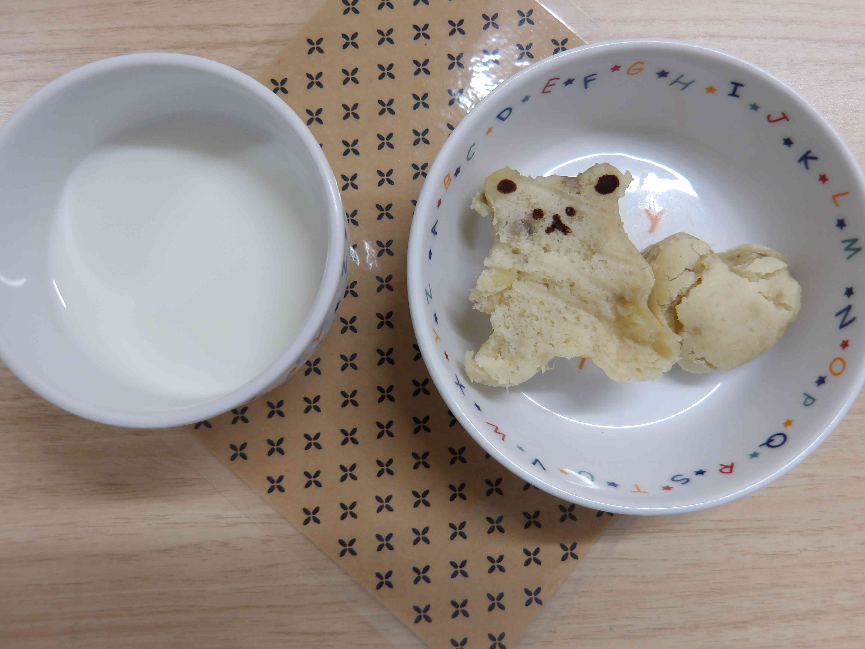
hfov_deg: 65.3
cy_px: 324
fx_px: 675
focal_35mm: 27
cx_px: 432
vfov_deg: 51.4
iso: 100
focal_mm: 4.9
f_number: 3
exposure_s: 1/30
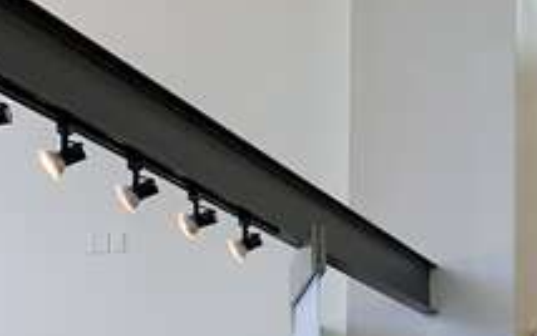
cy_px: 524
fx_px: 1508
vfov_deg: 12.1
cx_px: 868
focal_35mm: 103
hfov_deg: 17.5
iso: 50
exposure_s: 1/121
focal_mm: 4.25
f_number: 1.8
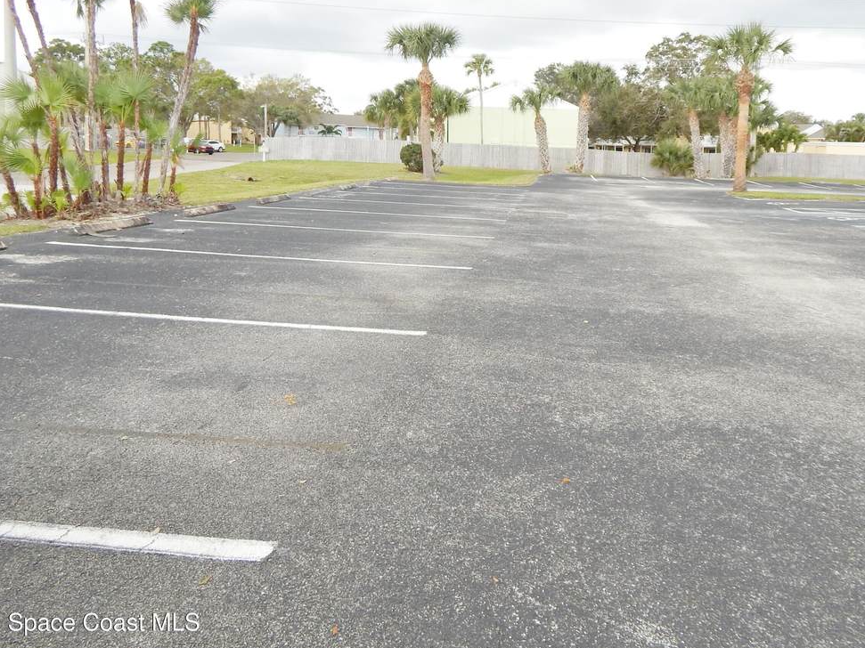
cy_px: 234
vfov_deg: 47.7
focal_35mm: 29
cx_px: 498
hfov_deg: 61.4
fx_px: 725
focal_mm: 4
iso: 125
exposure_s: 1/400
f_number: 3
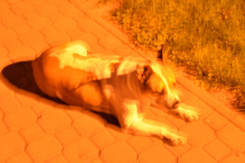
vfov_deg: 23.8
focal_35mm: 57
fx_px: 388
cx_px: 122
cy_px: 82
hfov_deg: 35.1
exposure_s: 1/1.3
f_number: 4.5
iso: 6400
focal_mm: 38
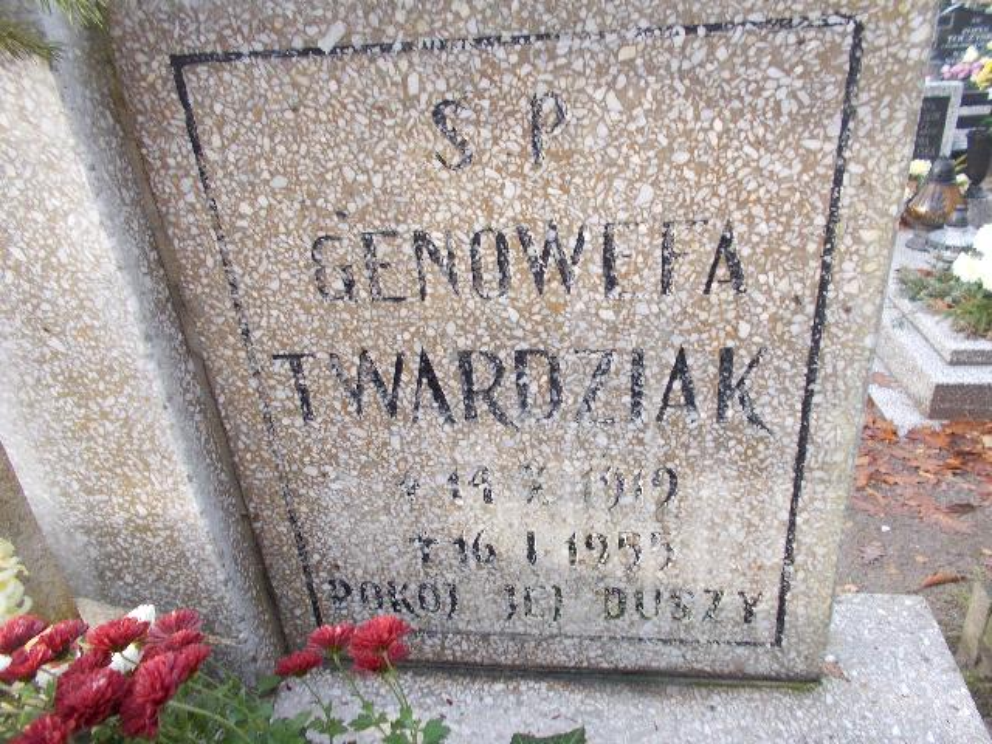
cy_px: 372
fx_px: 745
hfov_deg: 67.3
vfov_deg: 53.1
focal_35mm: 26
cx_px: 496
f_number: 3.2
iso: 80
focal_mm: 4.6
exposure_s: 1/50
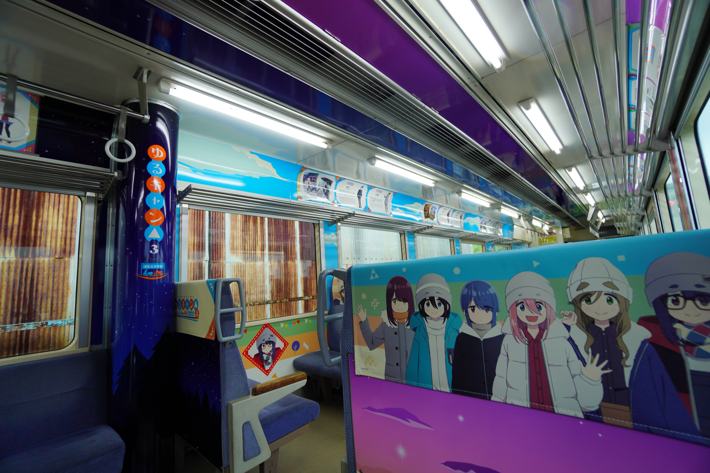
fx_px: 296
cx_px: 355
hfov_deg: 100.4
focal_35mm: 15
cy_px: 236
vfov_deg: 77.3
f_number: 4
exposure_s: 1/40
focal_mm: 10
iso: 100
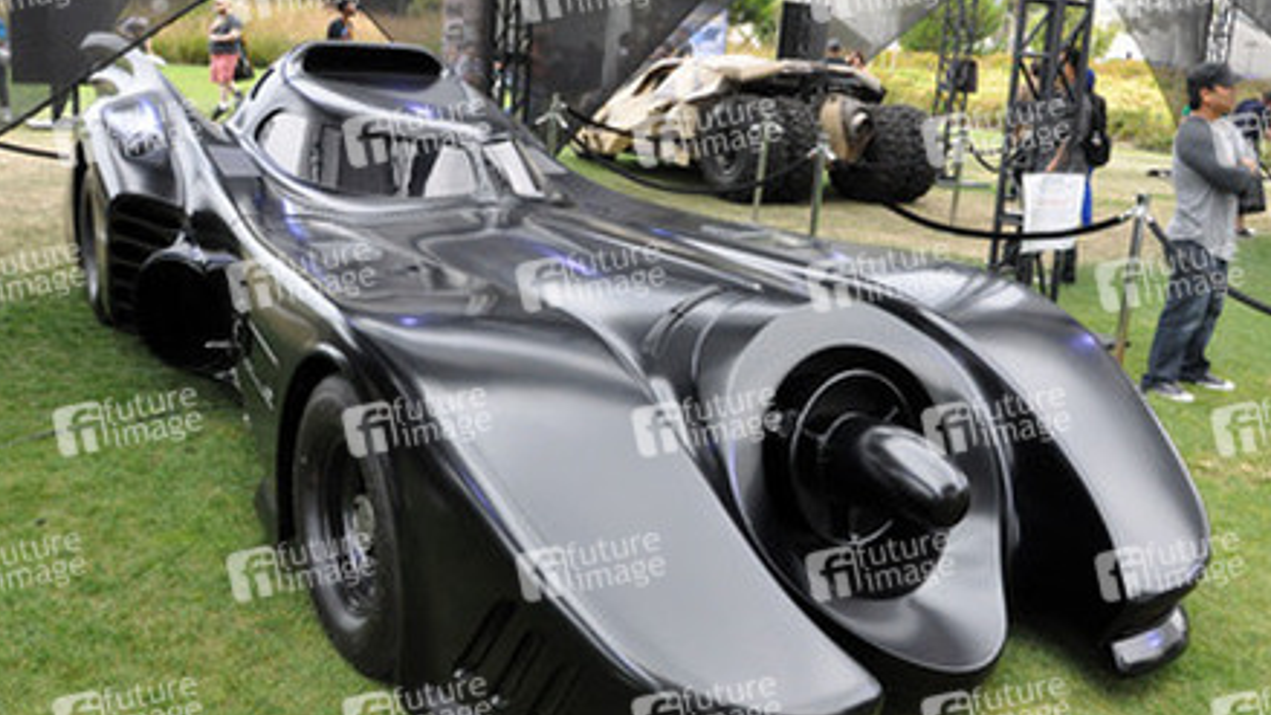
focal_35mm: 29
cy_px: 350
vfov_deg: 40.2
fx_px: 977
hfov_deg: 66.1
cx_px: 628
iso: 2000
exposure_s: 1/500
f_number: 11
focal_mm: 18
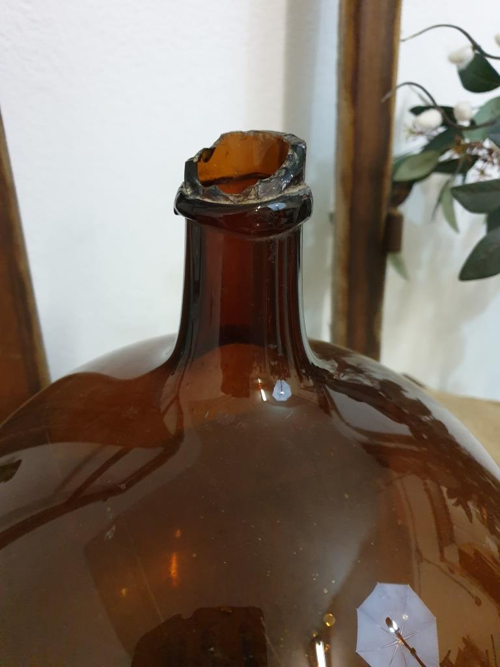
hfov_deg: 53.1
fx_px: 501
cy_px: 334
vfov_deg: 67.3
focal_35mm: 26
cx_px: 250
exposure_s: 1/50
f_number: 1.5
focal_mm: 4.3
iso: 500
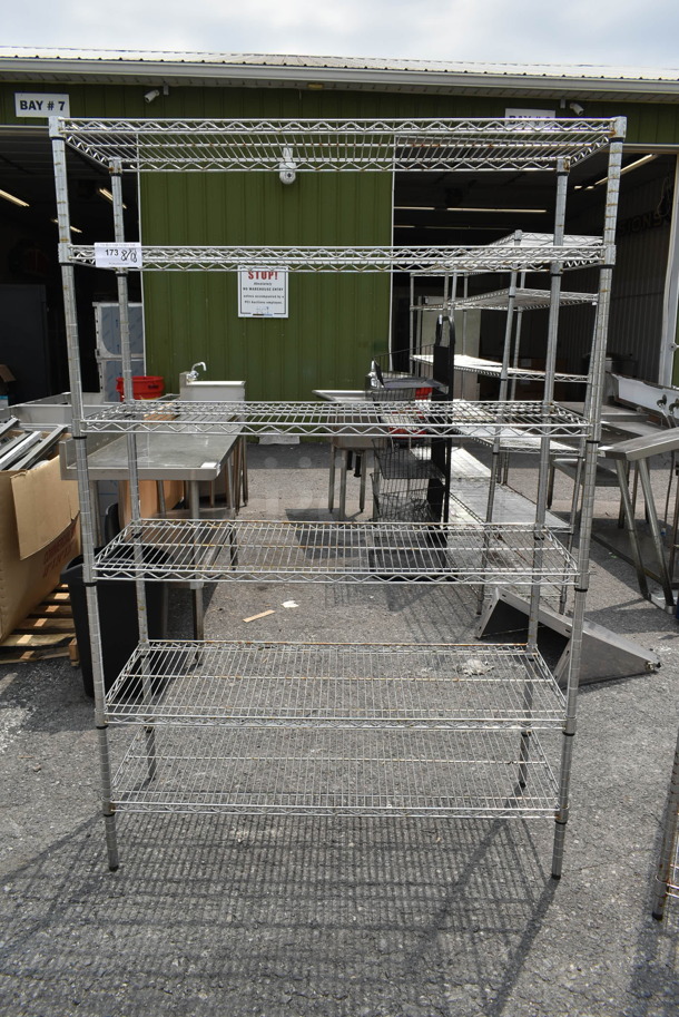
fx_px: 763
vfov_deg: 67.3
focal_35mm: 27
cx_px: 340
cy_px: 508
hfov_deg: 48.0
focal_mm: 18
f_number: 9
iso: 100
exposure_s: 1/320
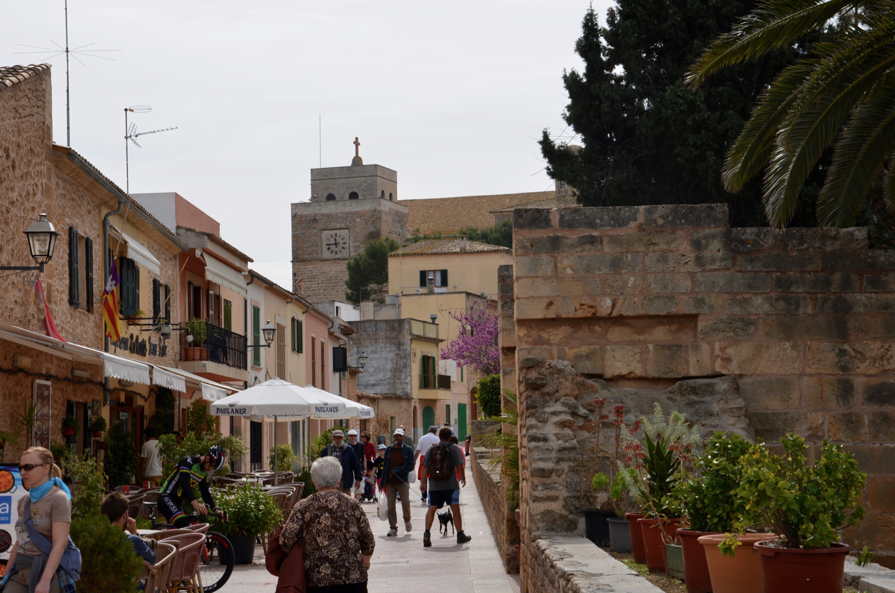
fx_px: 1861
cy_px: 296
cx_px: 448
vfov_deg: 18.1
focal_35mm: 75
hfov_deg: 27.0
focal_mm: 50
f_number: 11
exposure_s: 1/200
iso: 100
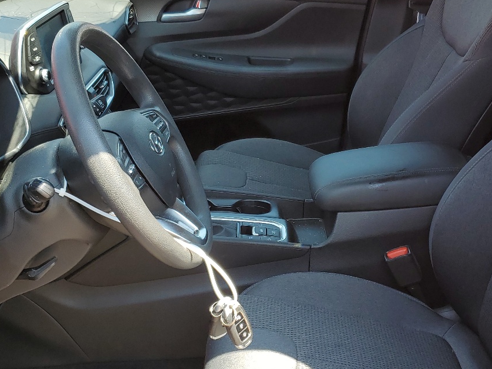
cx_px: 285
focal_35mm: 49
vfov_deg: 29.5
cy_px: 240
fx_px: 697
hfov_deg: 38.8
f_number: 1.5
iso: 50
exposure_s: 1/323
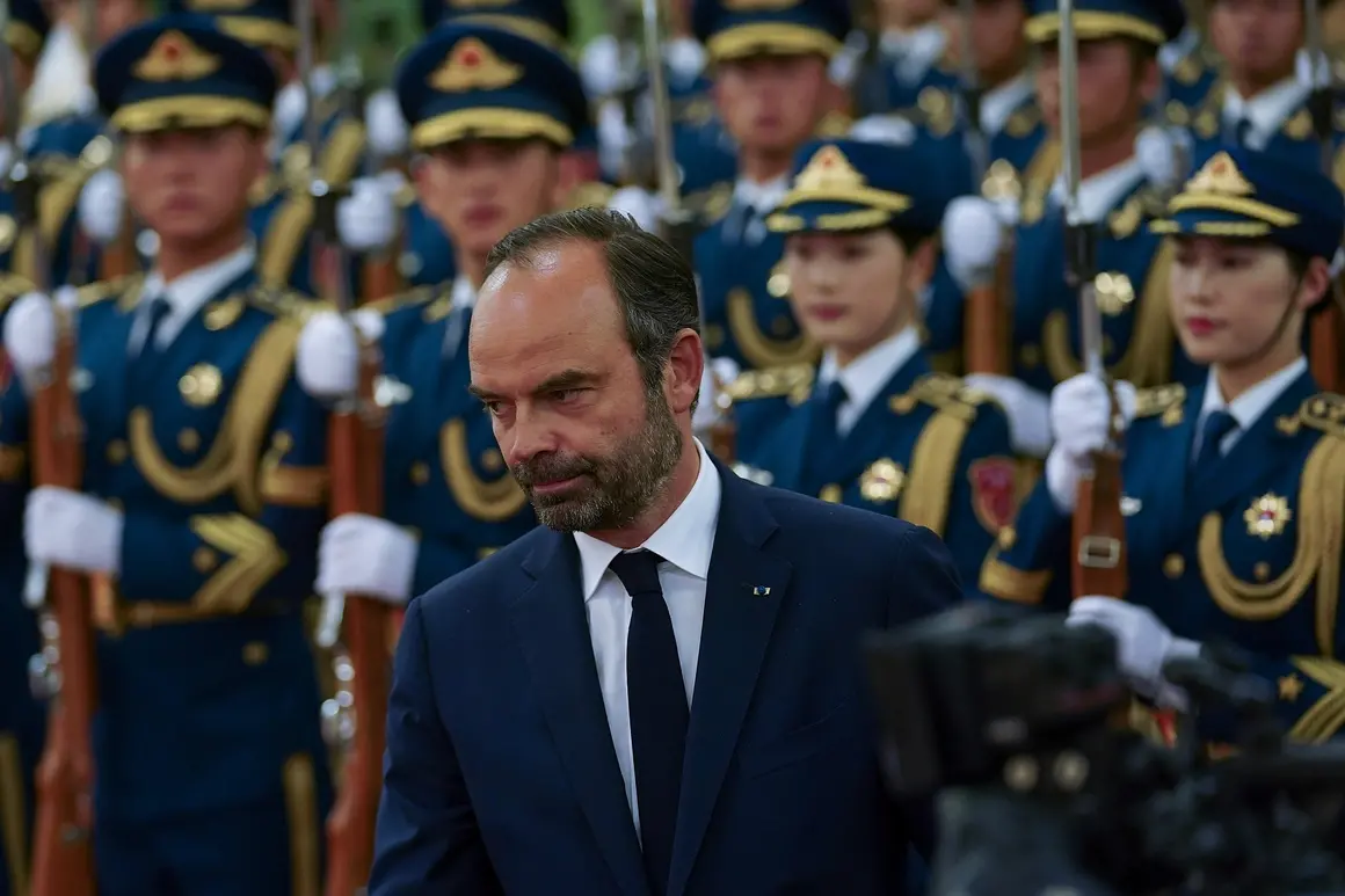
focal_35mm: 119
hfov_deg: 17.2
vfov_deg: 11.5
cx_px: 672
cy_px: 448
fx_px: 4445
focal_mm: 119
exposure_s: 1/320
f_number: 3.2
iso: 2000
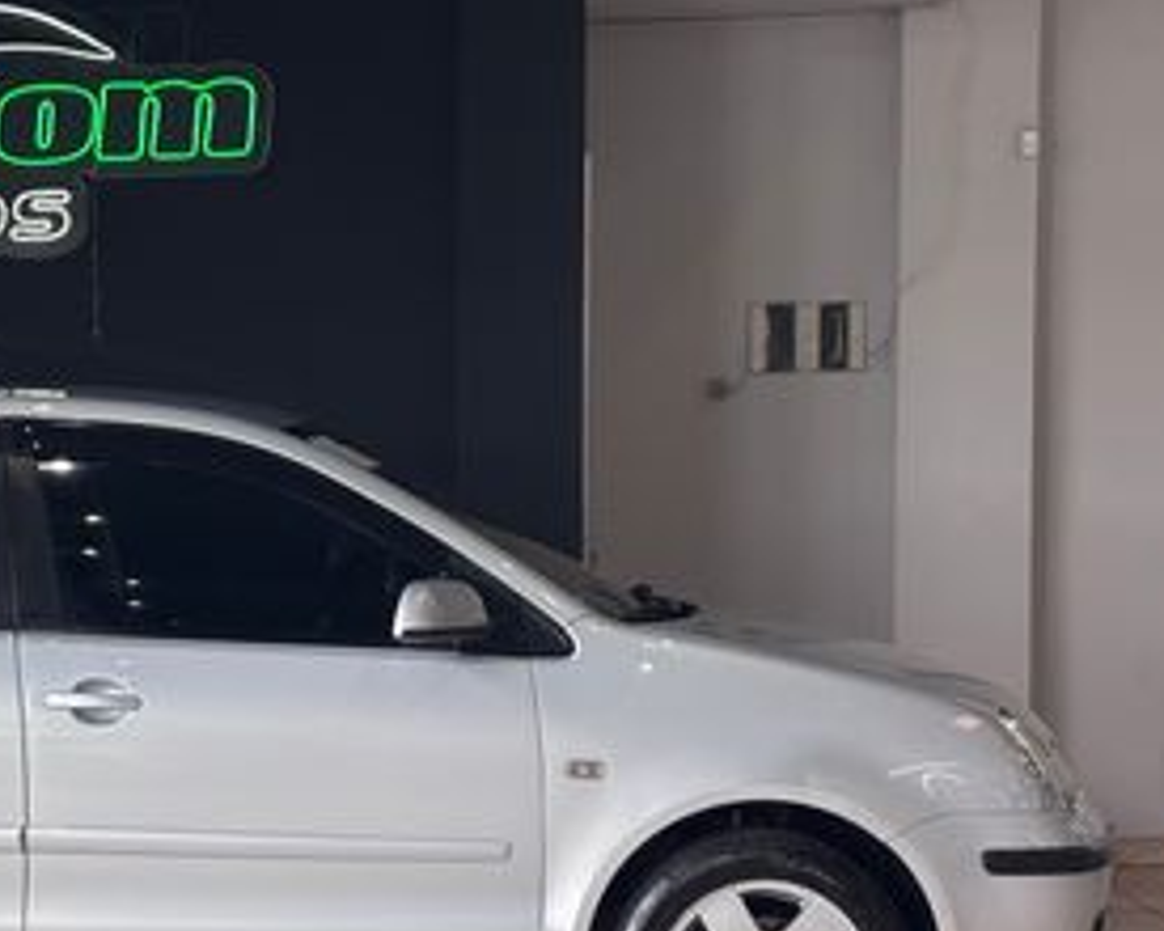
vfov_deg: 17.6
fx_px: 2997
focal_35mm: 87
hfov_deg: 21.6
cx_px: 190
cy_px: 677
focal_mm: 5.96
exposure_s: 1/120
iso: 64
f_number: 1.6
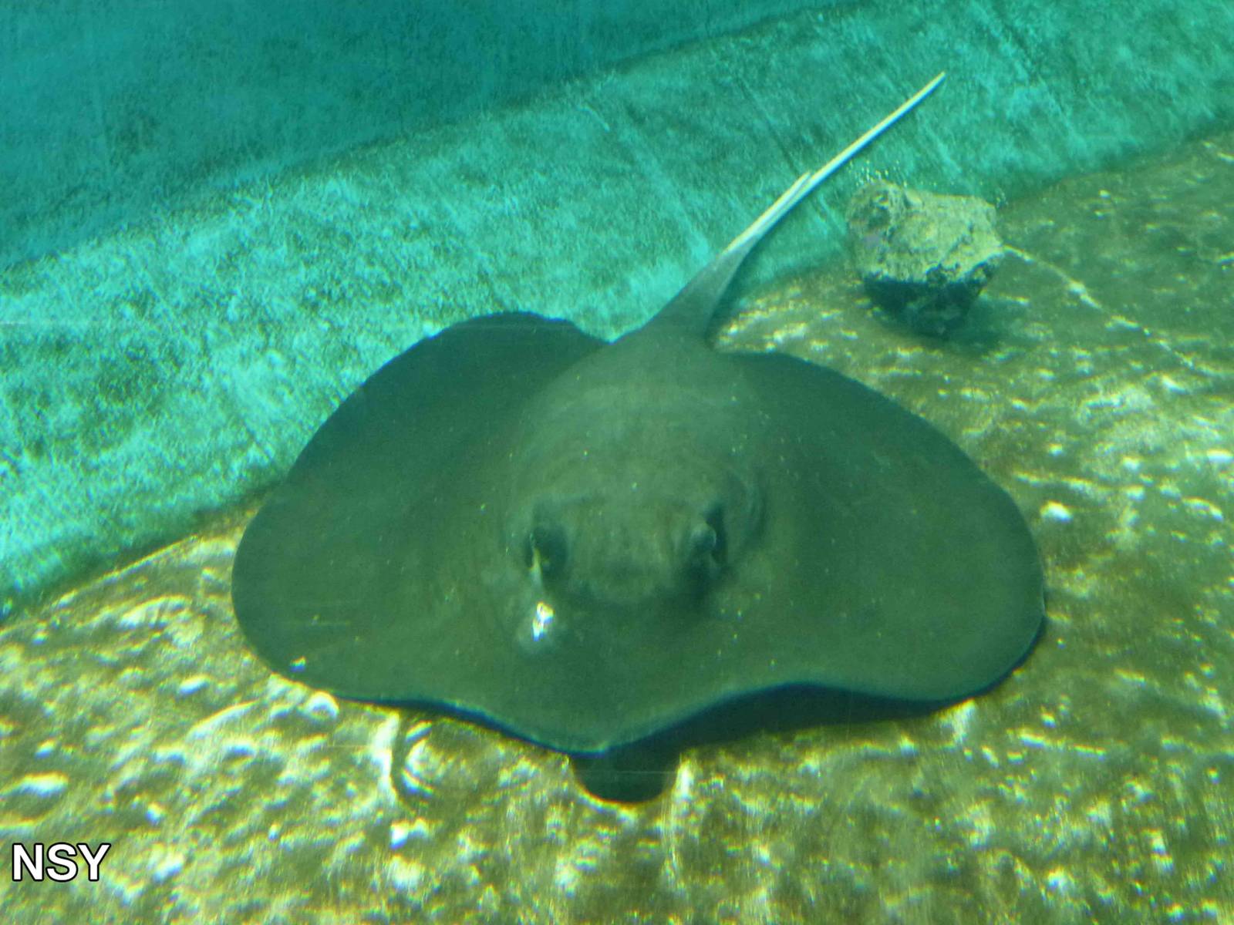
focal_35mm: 49
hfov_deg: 38.9
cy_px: 462
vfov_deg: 29.7
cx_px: 617
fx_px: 1747
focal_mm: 8.7
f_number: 4.1
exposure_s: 1/8
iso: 400
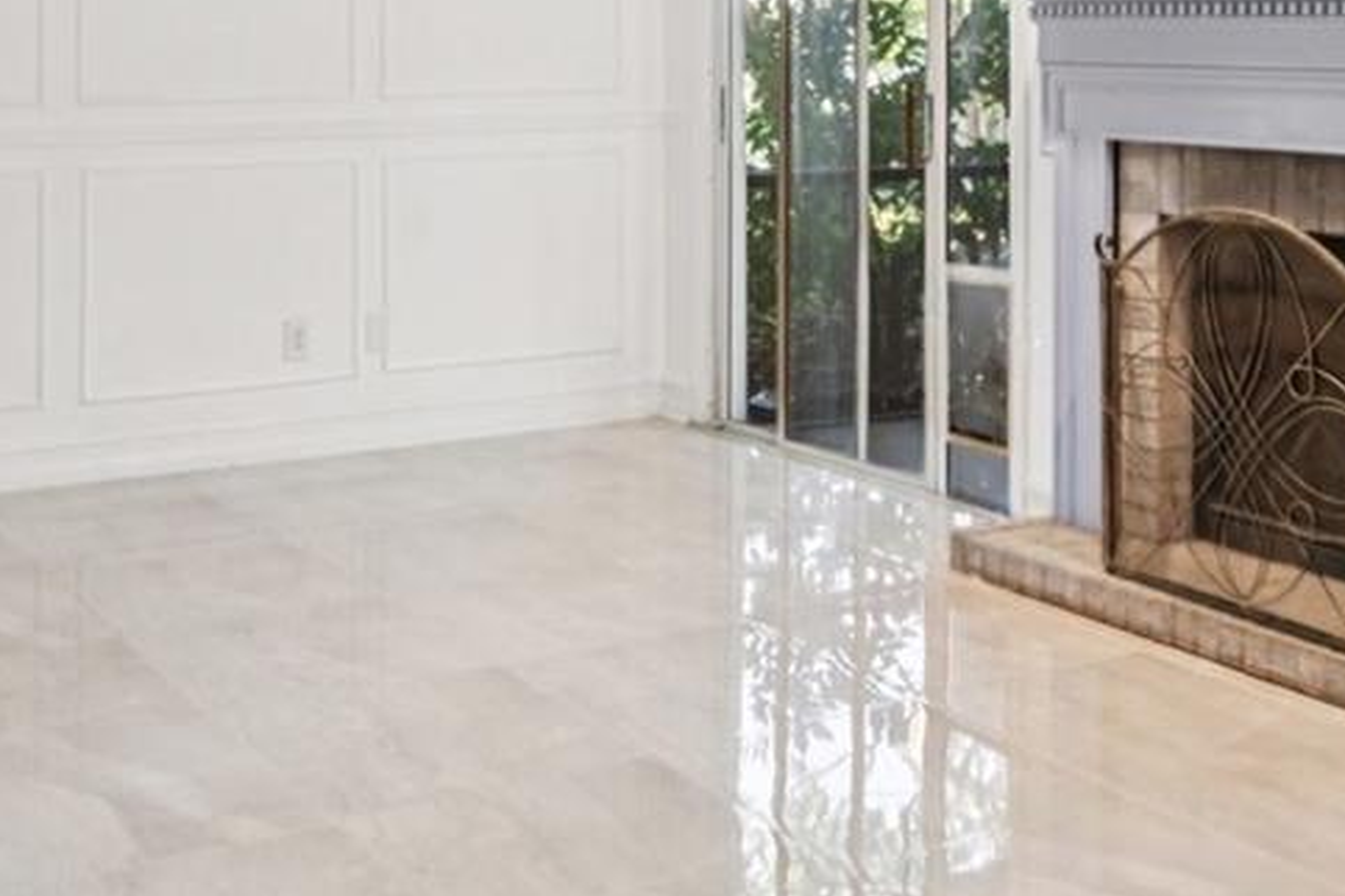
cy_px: 72
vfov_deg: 24.7
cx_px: 657
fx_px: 1980
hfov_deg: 37.5
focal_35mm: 53
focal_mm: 16
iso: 400
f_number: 8
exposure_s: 1/13
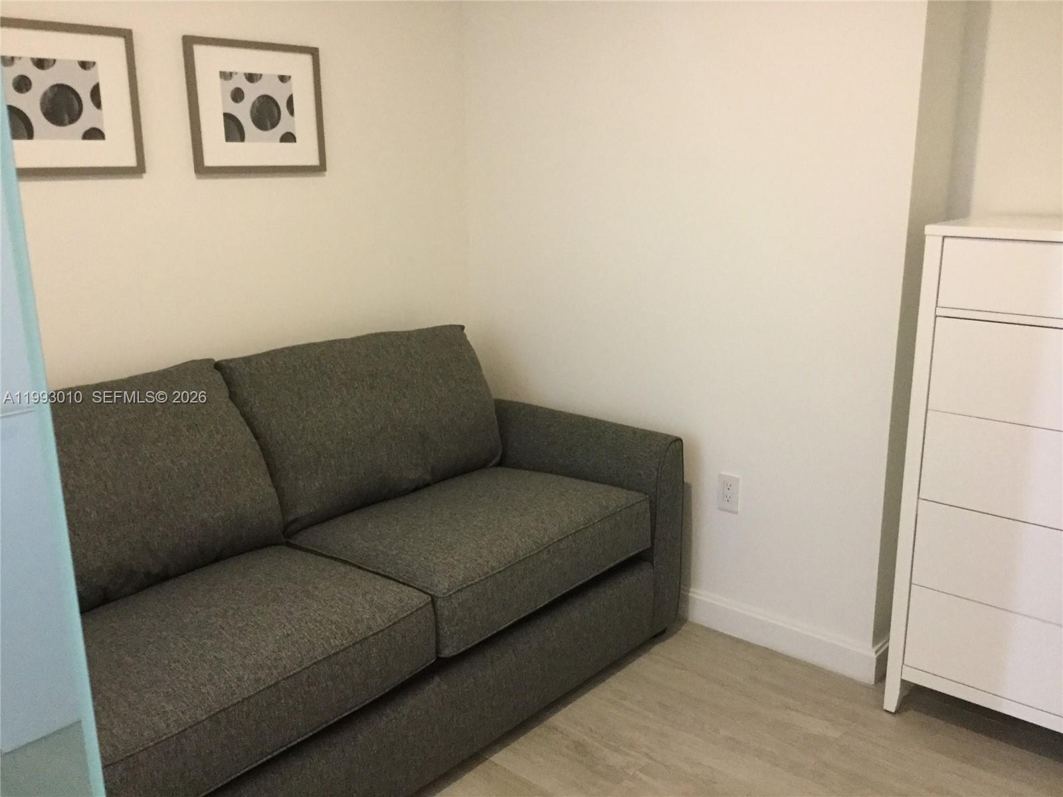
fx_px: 952
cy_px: 398
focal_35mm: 31
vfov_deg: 45.4
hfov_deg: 58.4
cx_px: 532
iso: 200
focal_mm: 3.3
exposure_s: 1/20
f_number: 2.4
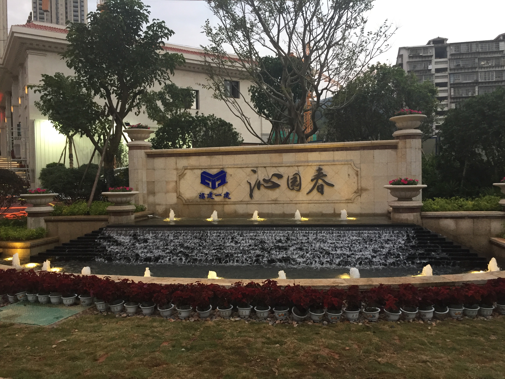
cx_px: 252
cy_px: 190
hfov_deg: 61.7
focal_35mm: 29
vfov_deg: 48.2
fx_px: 423
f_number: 2.2
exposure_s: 1/33
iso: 64
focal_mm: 4.15
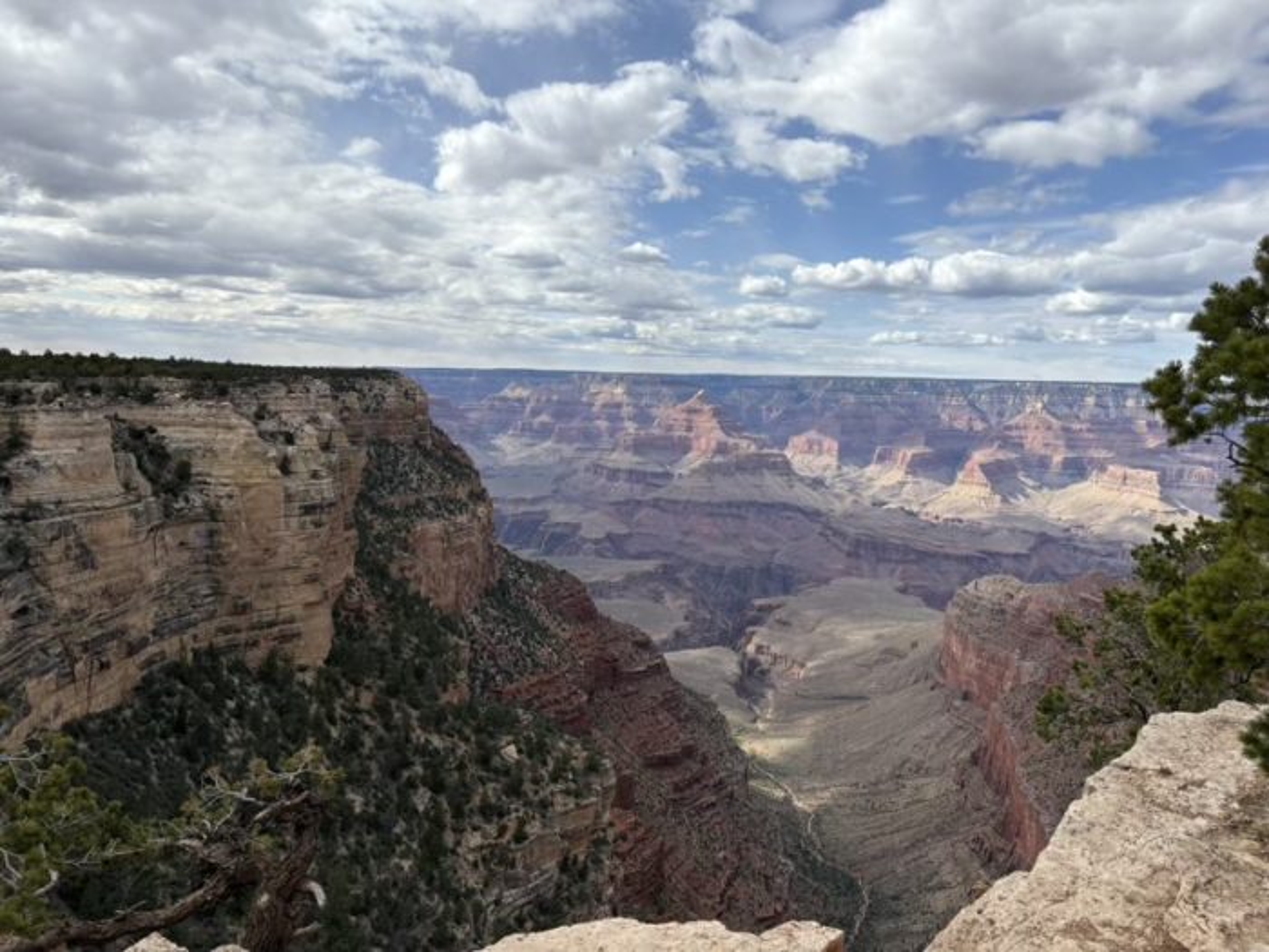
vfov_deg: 53.1
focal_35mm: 26
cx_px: 634
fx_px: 953
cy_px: 476
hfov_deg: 67.3
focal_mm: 5.96
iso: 50
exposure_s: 1/4065
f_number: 1.6
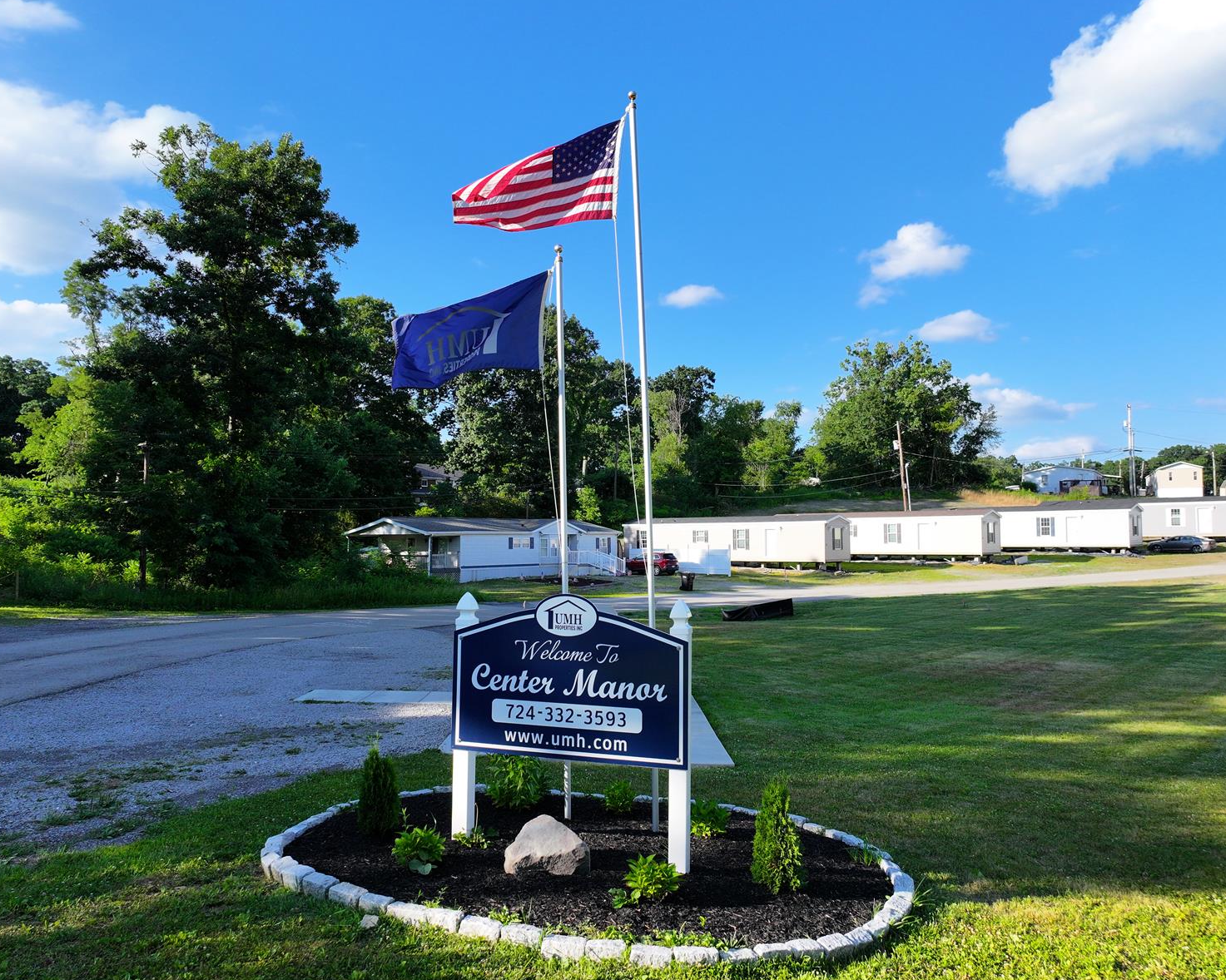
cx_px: 580
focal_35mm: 26
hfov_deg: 66.0
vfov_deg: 54.9
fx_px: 943
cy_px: 500
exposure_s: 1/1600
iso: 220
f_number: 2.8
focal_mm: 12.29
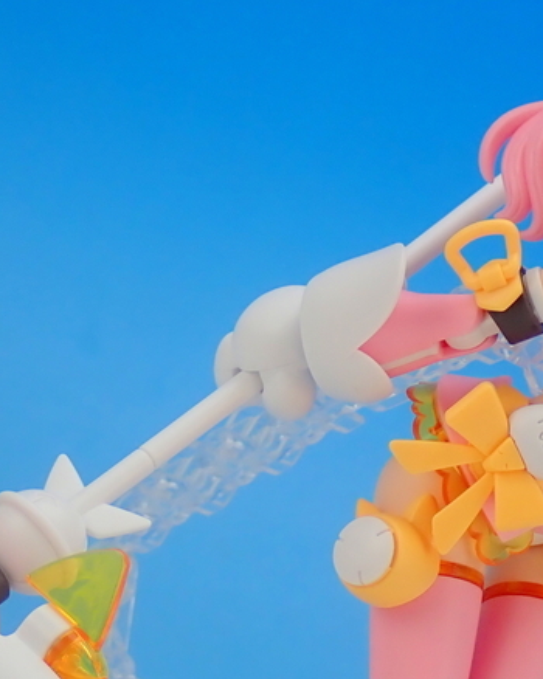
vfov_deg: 11.9
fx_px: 3257
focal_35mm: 162
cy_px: 532
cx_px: 366
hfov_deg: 9.5
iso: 100
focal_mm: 12.73
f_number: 3.9
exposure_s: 1/20
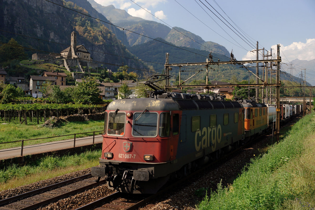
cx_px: 158
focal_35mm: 42
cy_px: 105
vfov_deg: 31.9
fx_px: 367
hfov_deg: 46.4
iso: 160
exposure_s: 1/800
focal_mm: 28
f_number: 4
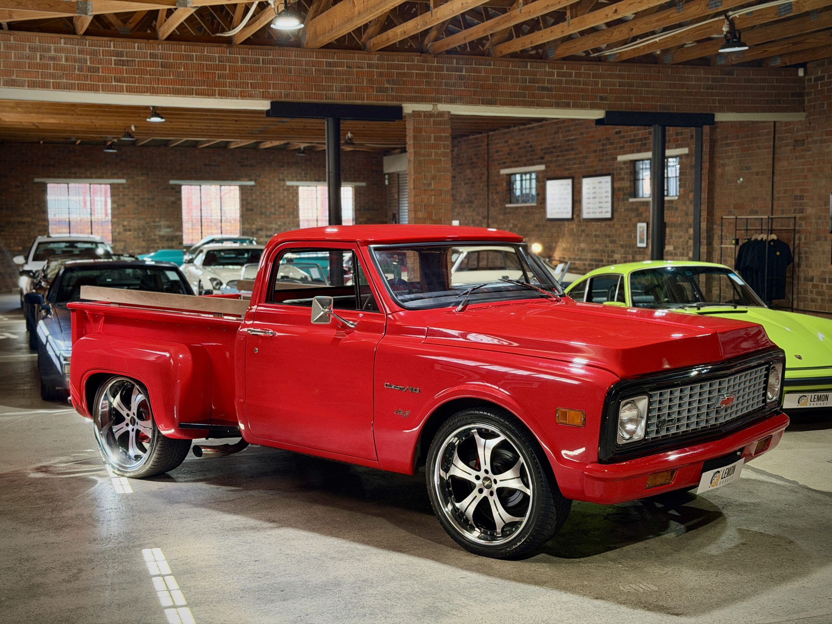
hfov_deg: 39.7
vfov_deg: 30.3
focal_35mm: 48
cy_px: 312
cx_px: 416
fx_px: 1154
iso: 320
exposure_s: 1/40
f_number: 1.78
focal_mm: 6.76
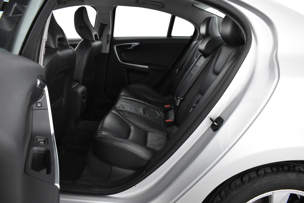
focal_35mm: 27
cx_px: 152
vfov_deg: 47.9
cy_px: 102
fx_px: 228
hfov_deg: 67.4
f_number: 4
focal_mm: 18
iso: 3200
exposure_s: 1/60
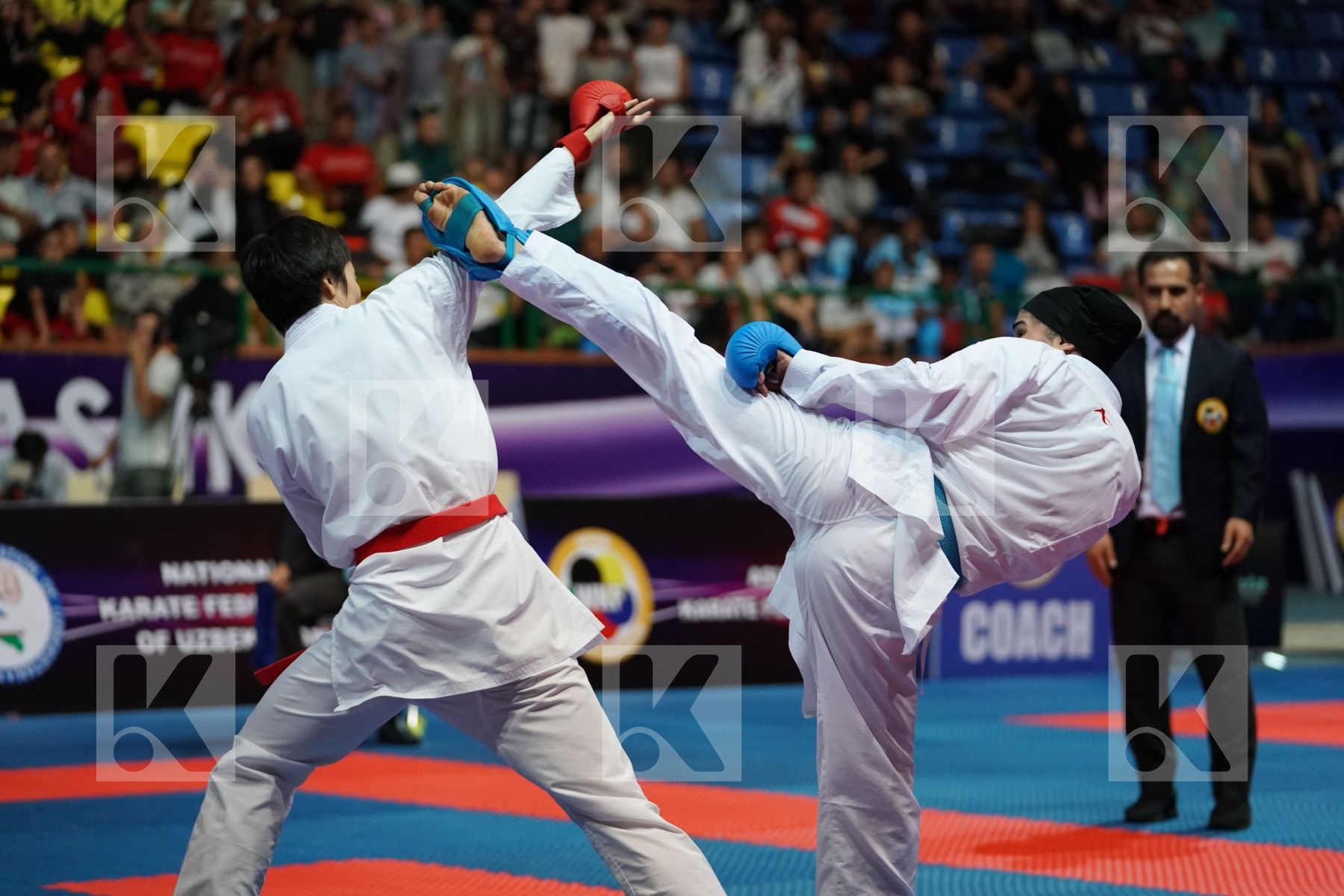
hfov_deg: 18.3
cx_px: 672
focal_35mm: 112
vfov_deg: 12.2
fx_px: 4181
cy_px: 448
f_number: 2.8
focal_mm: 112
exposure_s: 1/1000
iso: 4000
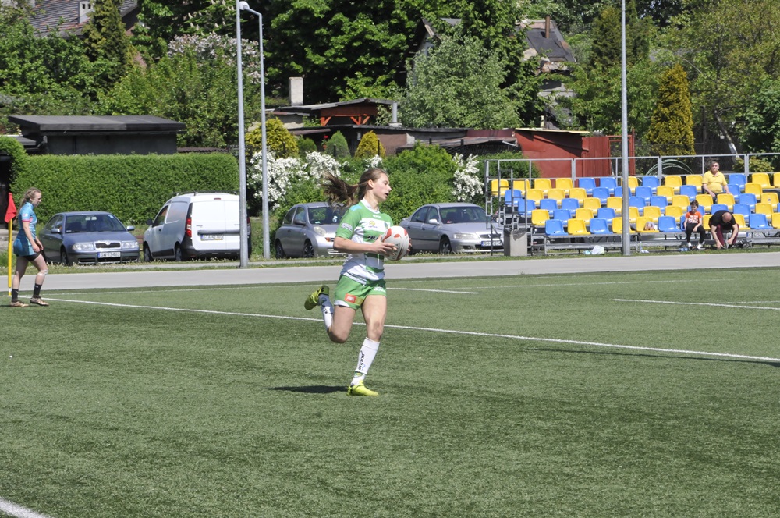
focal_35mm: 158
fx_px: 3408
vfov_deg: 8.7
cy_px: 259
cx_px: 390
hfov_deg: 13.1
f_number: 14
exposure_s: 1/800
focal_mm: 105
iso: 800
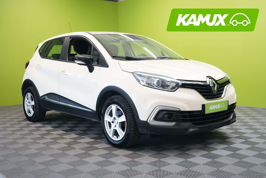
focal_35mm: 41
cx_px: 133
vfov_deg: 32.6
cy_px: 89
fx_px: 303
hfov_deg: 47.4
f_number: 4.5
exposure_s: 1/30
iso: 800
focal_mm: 41
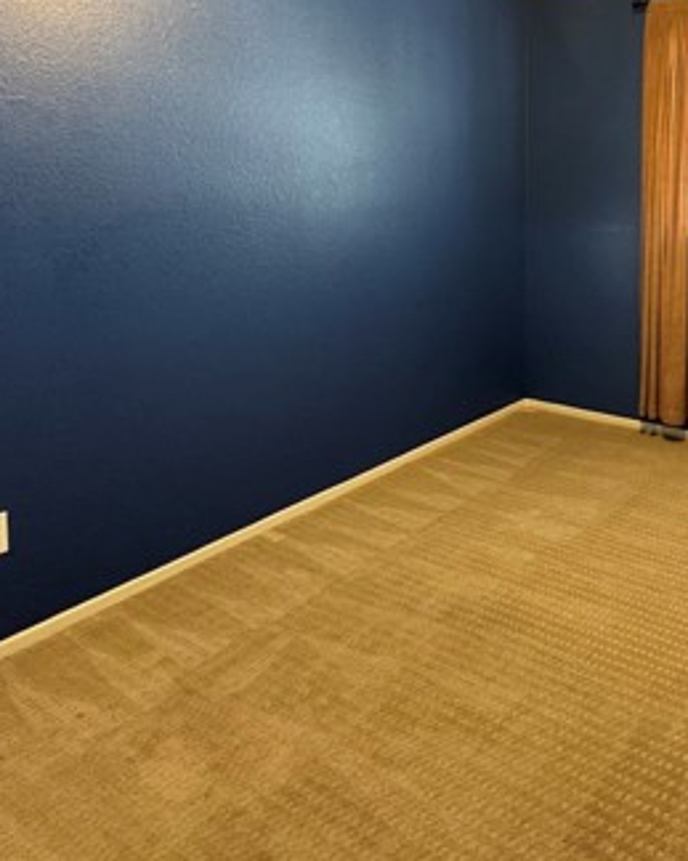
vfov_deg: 61.0
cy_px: 229
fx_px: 688
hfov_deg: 45.7
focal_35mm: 27
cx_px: 672
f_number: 2.2
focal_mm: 2.22
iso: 500
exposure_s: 1/60
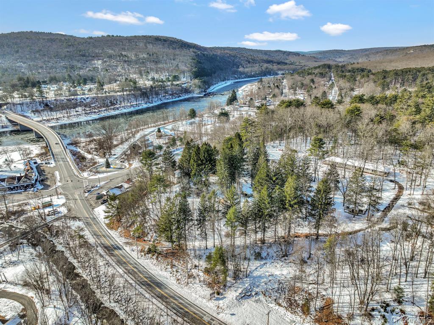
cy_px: 162
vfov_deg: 56.8
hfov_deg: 71.6
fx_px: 301
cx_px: 217
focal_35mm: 24
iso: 100
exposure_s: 1/1600
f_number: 2.8
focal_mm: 12.29
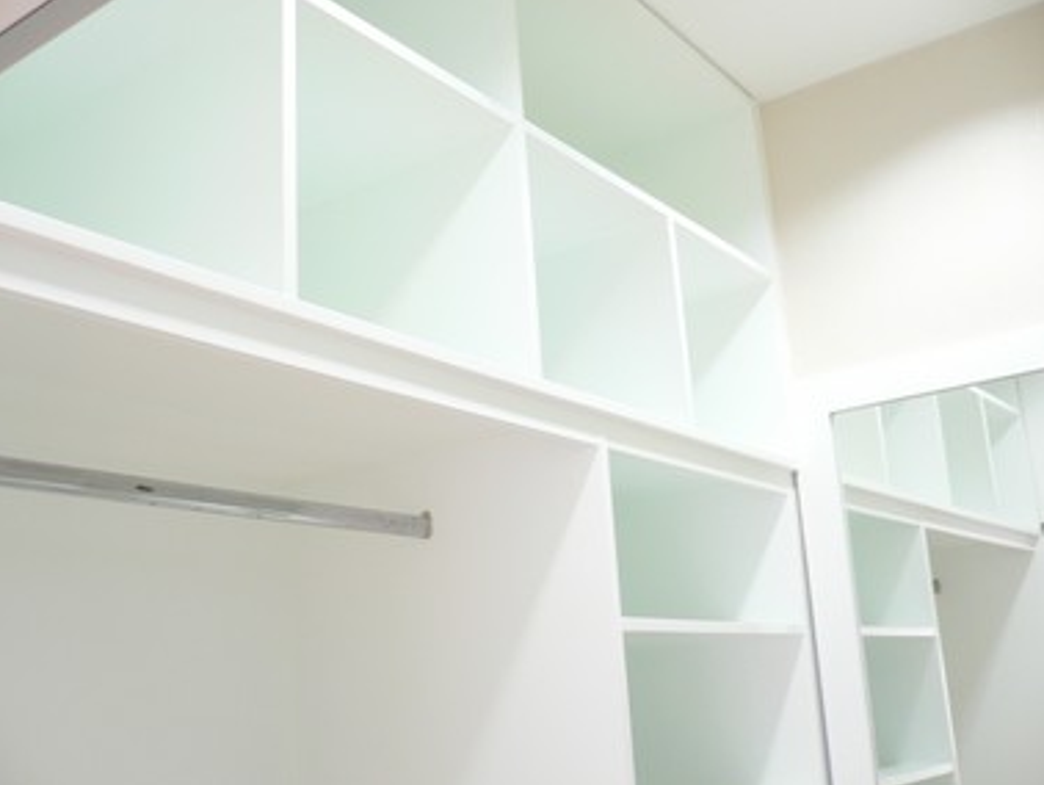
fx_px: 1117
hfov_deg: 50.1
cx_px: 500
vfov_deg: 38.7
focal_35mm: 37
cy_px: 390
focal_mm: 5.8
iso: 100
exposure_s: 1/10
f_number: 2.8
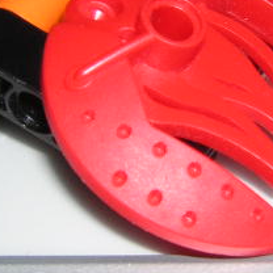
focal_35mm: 109
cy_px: 96
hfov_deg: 15.9
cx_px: 192
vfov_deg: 16.0
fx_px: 973
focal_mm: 5.2
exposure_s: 1/60.1
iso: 100
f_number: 5.4
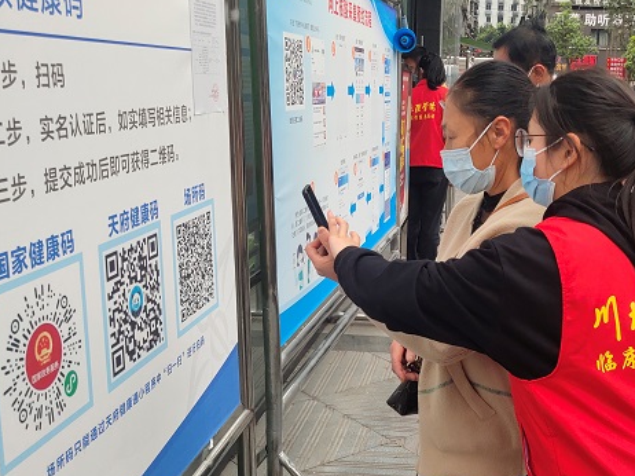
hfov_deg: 36.3
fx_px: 953
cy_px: 289
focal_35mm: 52
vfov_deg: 27.9
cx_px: 448
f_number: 1.8
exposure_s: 1/834
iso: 51
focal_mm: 4.35
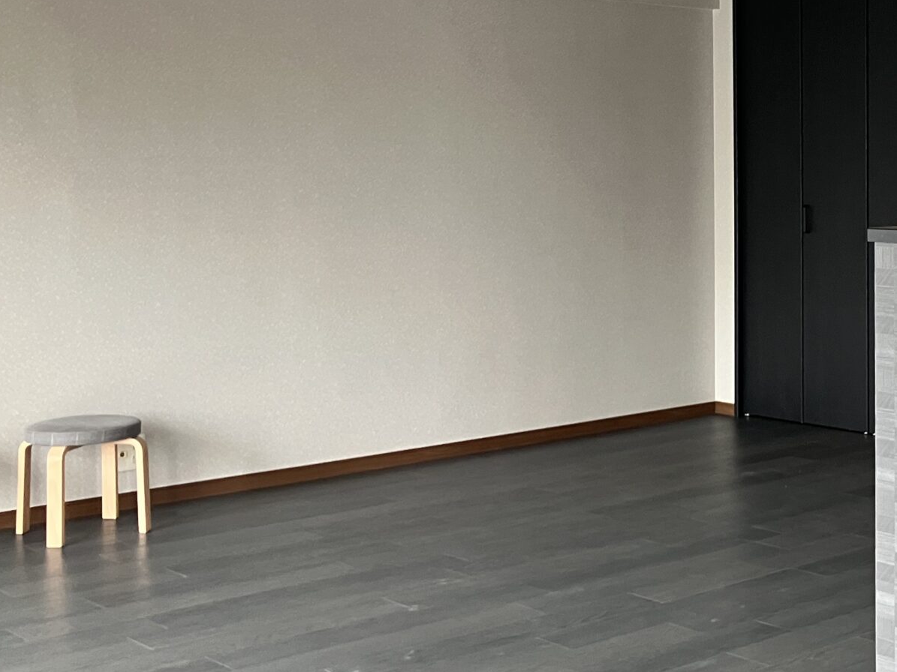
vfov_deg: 24.3
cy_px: 230
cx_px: 882
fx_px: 1555
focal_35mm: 60
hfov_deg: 30.1
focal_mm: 3.99
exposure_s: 1/60
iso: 200
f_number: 1.8
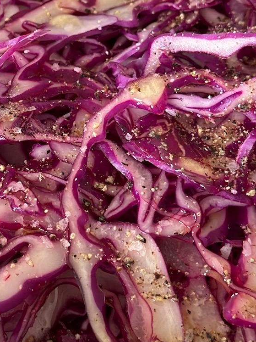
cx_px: -65
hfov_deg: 11.0
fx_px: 1301
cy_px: 145
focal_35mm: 132
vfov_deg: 14.9
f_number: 1.78
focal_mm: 6.86
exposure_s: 1/92
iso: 125
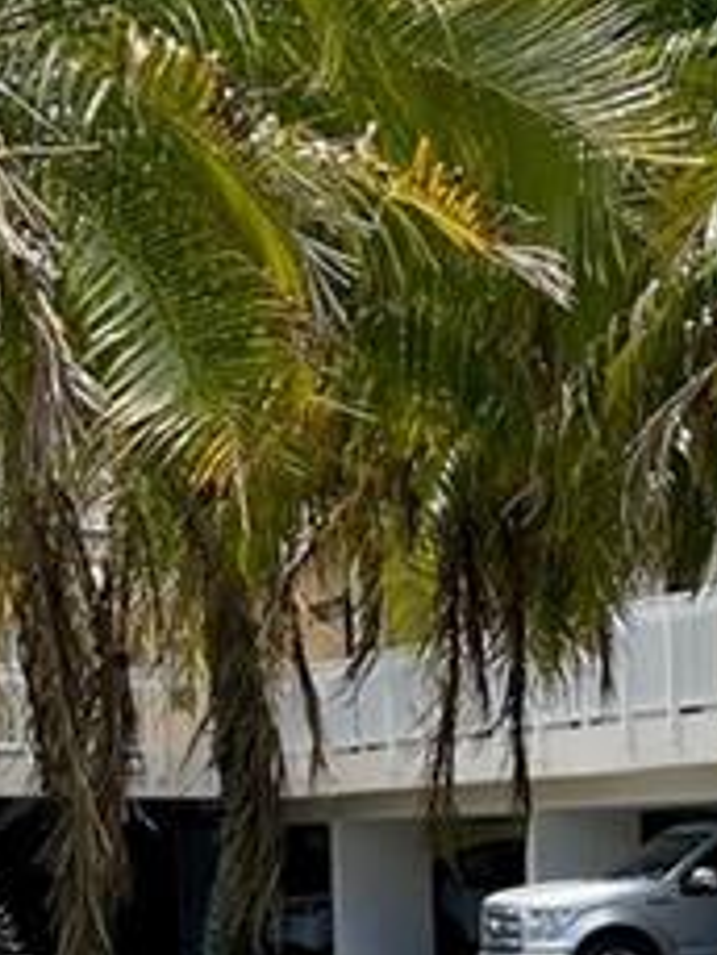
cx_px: 1321
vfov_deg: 13.8
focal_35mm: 136
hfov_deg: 10.2
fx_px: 3752
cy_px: 1330
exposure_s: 1/1309
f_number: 1.6
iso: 50
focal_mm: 5.1
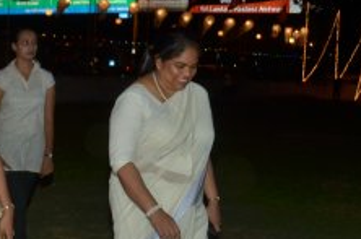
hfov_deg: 21.8
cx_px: -29
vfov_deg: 15.1
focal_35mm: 89
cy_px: 207
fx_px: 891
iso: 320
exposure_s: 1/80
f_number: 5
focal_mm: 22
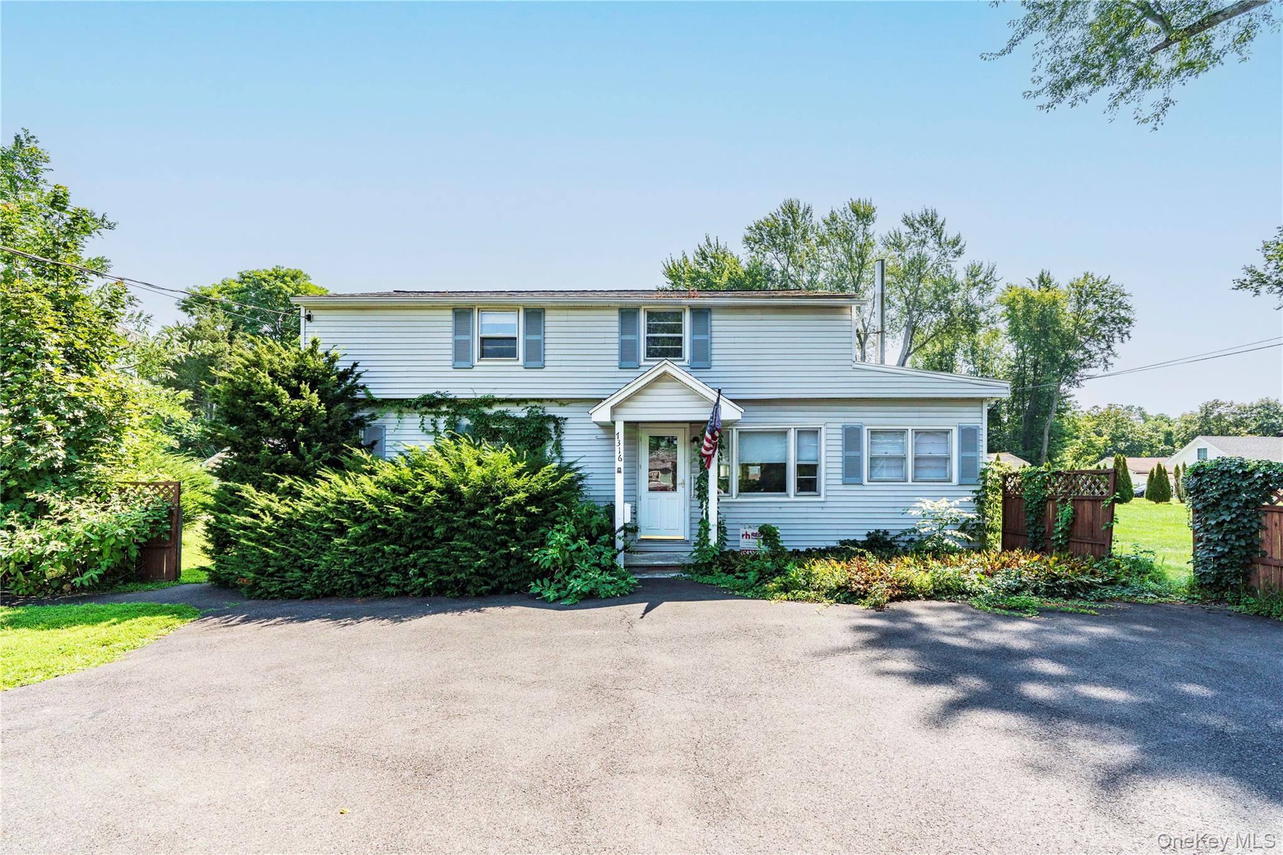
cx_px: 642
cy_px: 428
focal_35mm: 16
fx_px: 570
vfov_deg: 73.7
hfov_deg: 96.7
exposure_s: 1/320
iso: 400
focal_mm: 16
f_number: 9
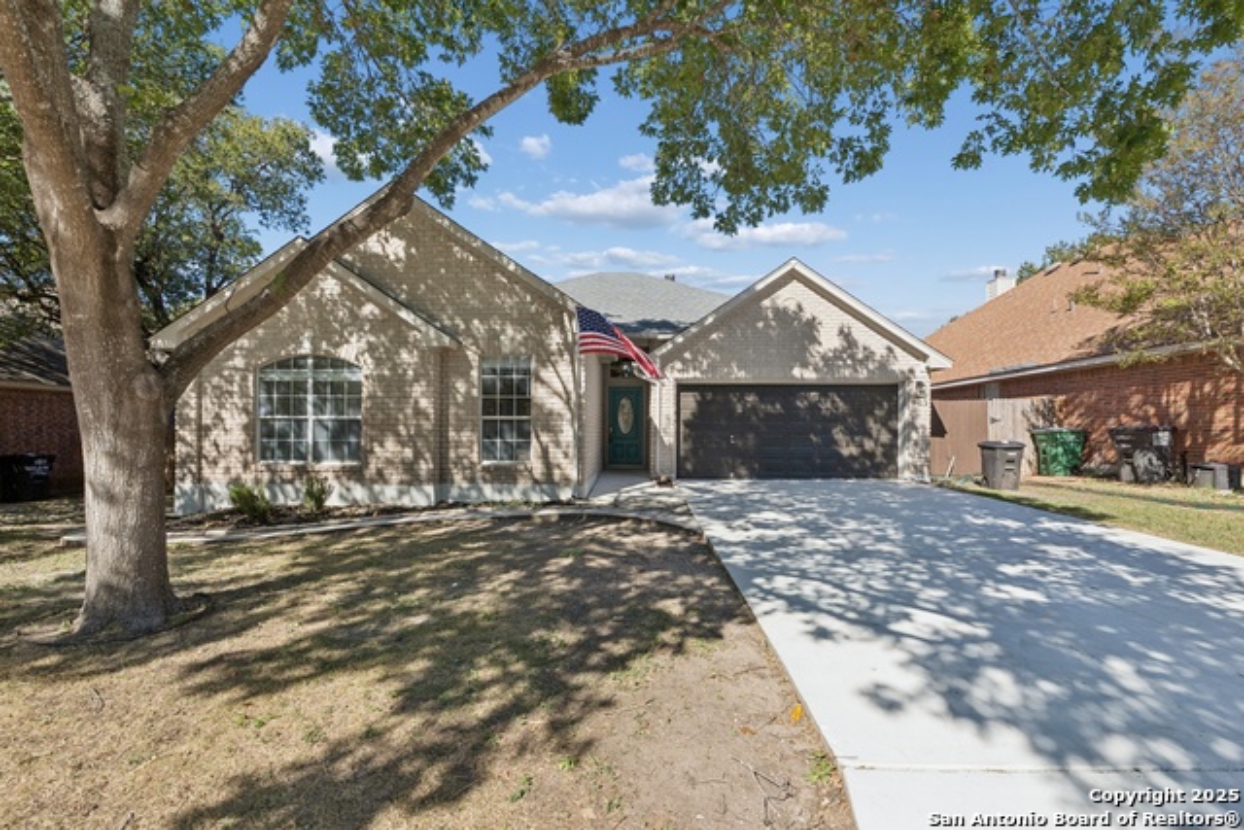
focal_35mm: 15
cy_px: 415
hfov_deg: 100.4
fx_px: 518
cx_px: 622
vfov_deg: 77.4
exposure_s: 1/1000
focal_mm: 10
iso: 400
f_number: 8
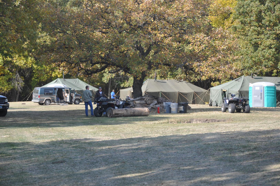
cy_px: 93
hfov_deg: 18.2
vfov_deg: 12.1
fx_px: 874
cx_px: 140
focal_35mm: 112
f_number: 7.1
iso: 200
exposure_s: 1/200
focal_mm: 75
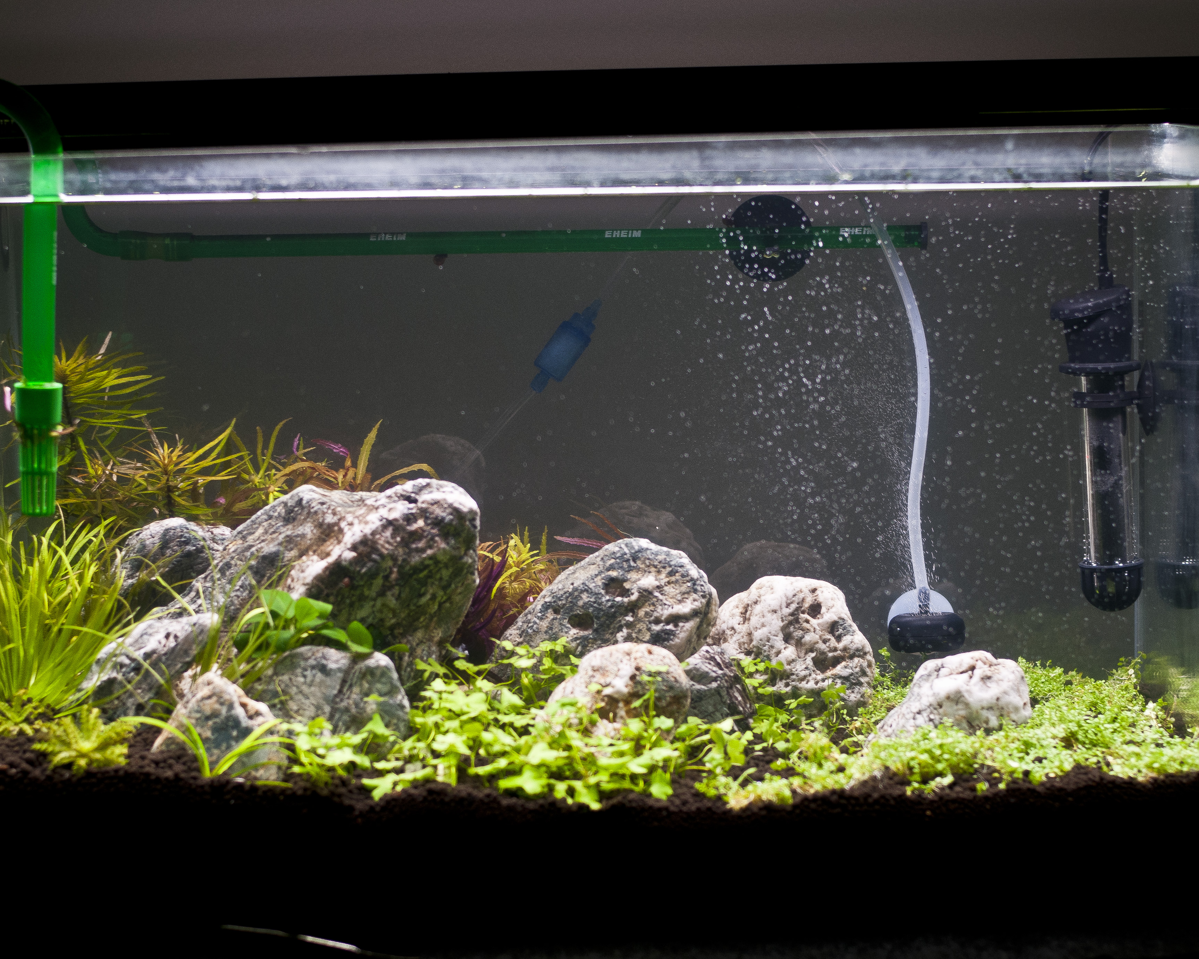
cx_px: 568
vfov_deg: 17.7
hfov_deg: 22.0
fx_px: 3087
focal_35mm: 87
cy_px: 484
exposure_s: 1/80
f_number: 2.8
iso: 320
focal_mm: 50
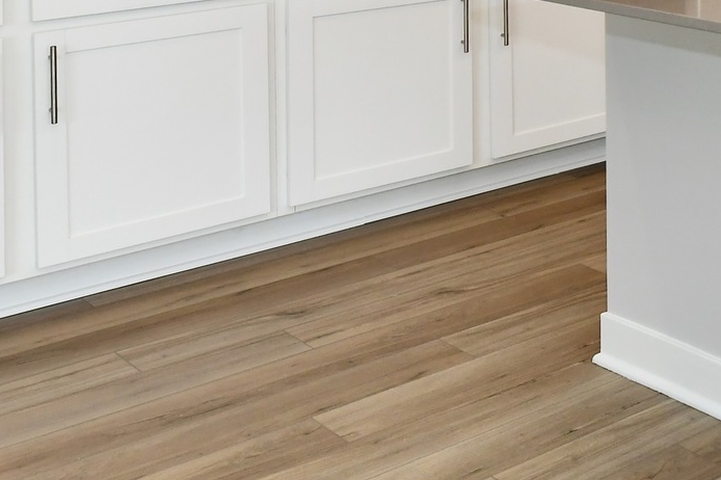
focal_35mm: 62
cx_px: 1218
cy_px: -191
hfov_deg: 22.6
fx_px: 1241
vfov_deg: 19.6
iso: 640
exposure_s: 1/60
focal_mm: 14
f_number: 6.3
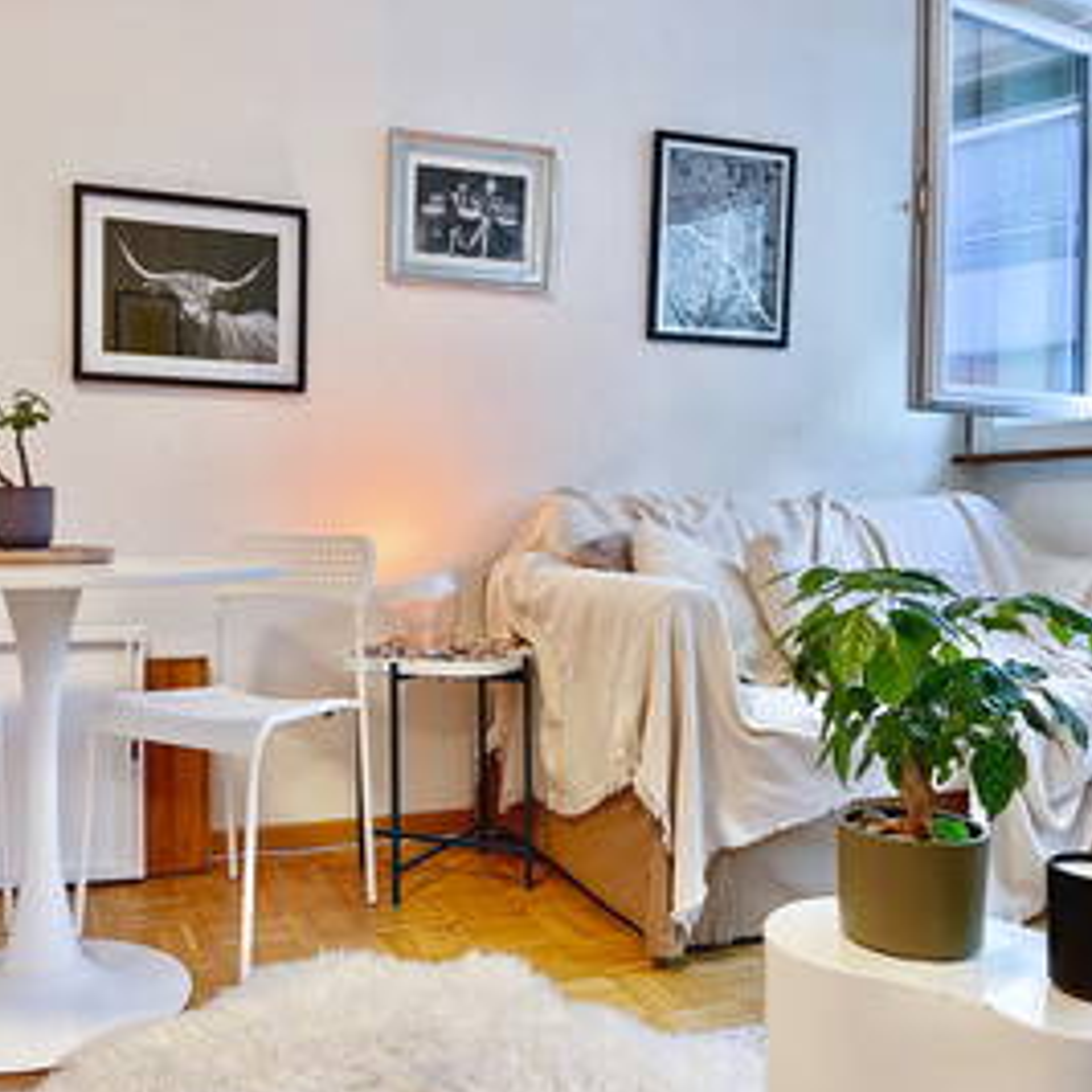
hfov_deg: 51.8
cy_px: 548
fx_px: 1106
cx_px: 393
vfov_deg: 52.5
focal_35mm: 31
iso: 125
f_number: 1.6
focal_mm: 5.1
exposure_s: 1/56
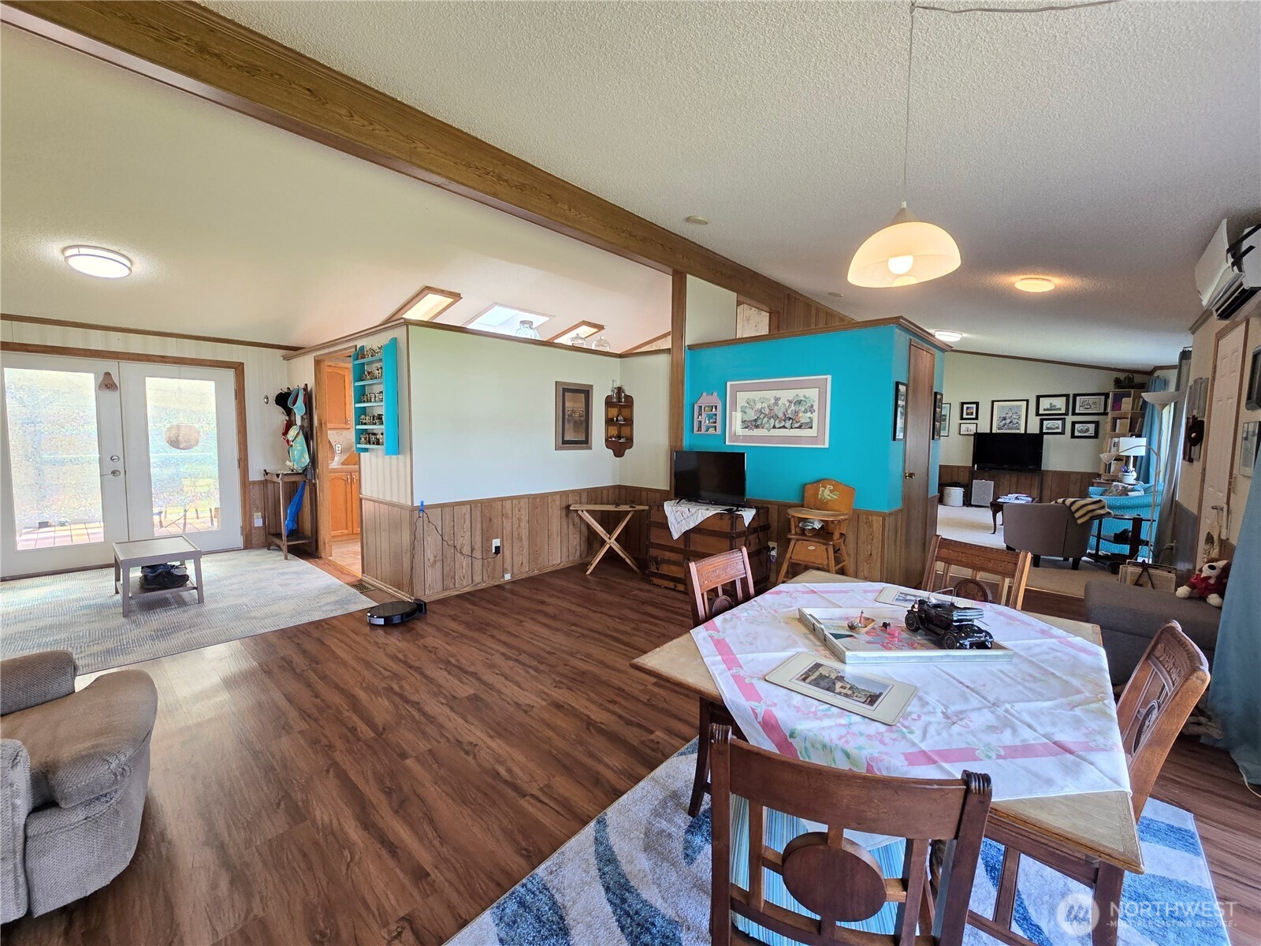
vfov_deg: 89.9
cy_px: 473
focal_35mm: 13
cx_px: 630
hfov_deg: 106.2
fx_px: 474
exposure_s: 1/60
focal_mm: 2.2
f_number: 2.2
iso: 80
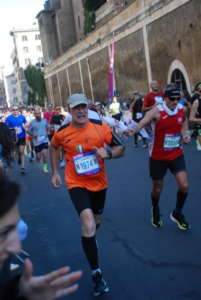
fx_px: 500
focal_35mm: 60
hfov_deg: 22.7
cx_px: 100
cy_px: 150
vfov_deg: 33.3
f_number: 4.5
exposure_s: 1/1000
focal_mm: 40
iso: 1000
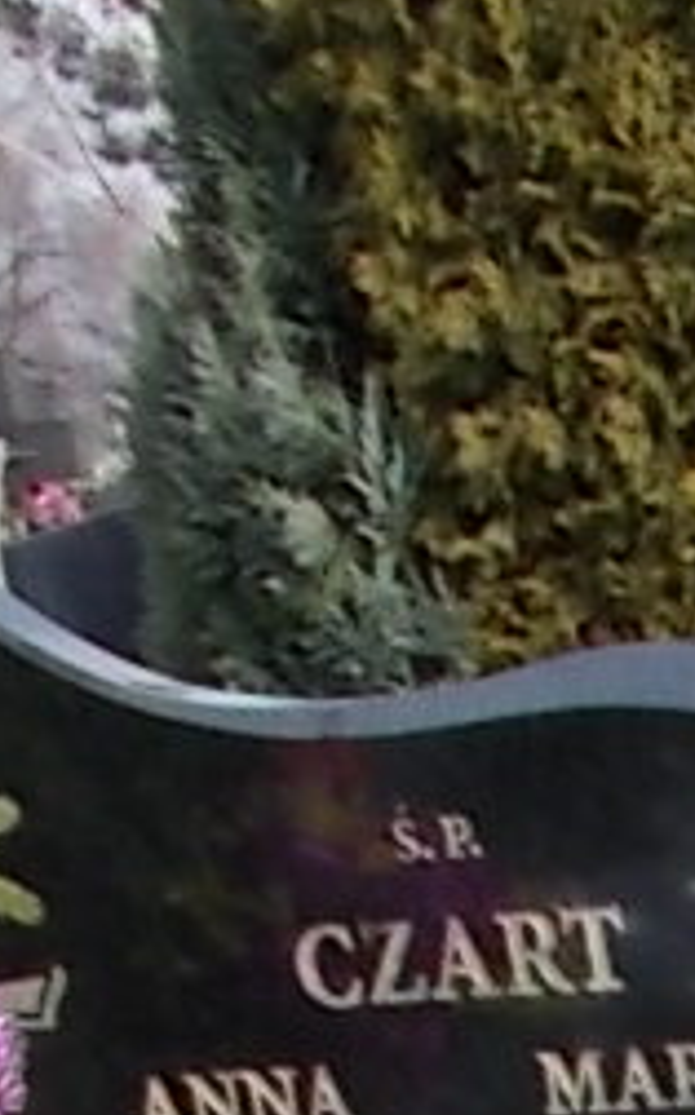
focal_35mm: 175
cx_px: 2023
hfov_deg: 6.8
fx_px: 5316
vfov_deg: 10.6
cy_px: 2451
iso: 80
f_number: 3.2
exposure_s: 1/400
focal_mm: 4.6
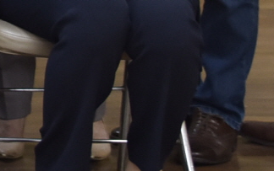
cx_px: -466
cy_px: -269
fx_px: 1749
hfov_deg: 8.0
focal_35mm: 234
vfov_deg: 5.4
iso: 800
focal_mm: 31
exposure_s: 1/125
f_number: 4
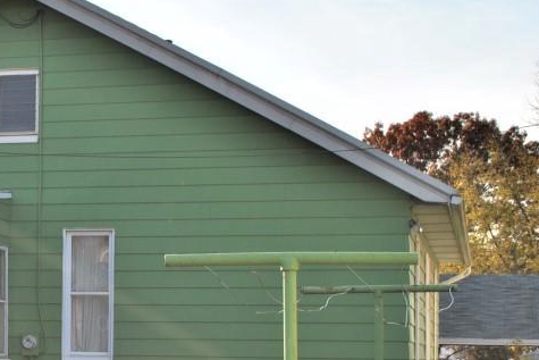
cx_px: -100
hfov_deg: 18.4
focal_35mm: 105
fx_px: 1576
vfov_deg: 13.0
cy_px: 293
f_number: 9
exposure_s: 1/200
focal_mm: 29
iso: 100
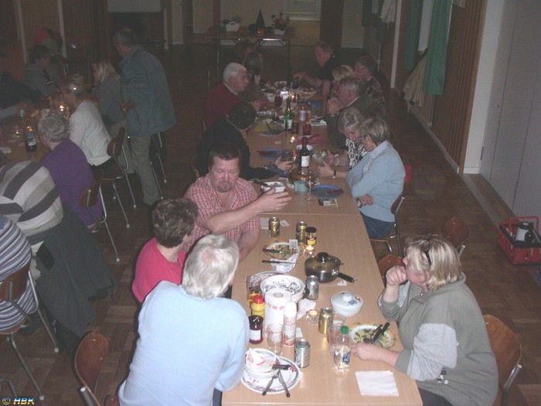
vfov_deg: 37.7
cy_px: 203
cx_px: 270
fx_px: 594
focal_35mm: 38
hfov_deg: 49.0
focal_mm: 6
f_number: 2.8
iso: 160
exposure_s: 1/50
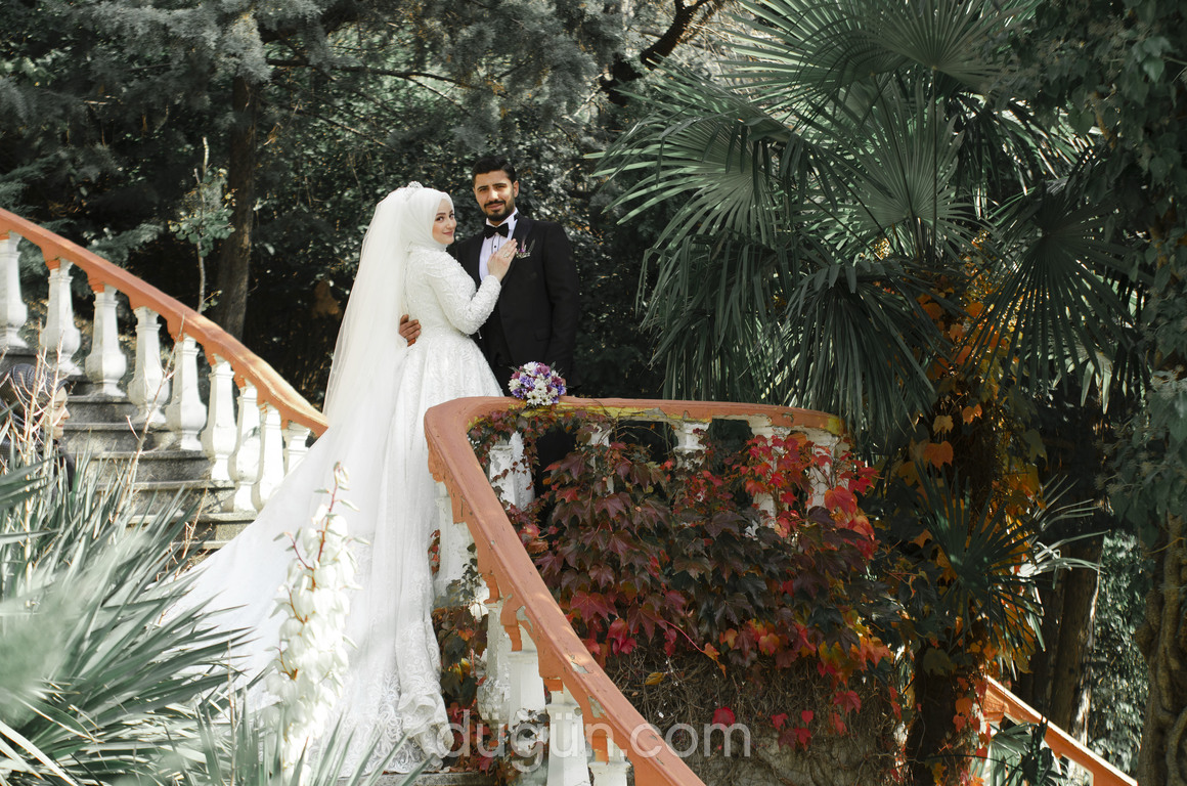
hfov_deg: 19.5
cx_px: 594
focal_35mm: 105
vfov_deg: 13.0
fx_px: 3454
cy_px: 393
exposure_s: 1/200
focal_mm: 70
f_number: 2.8
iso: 100
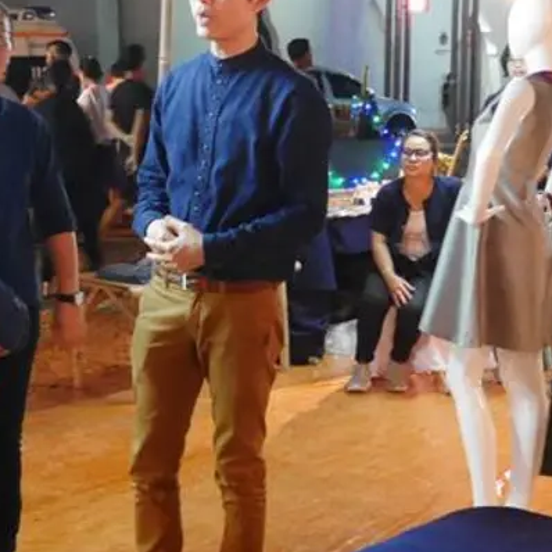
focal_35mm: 83
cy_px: 293
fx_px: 1497
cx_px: 258
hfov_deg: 20.9
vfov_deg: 20.9
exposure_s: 1/15
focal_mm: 12
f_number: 3.5
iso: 3200
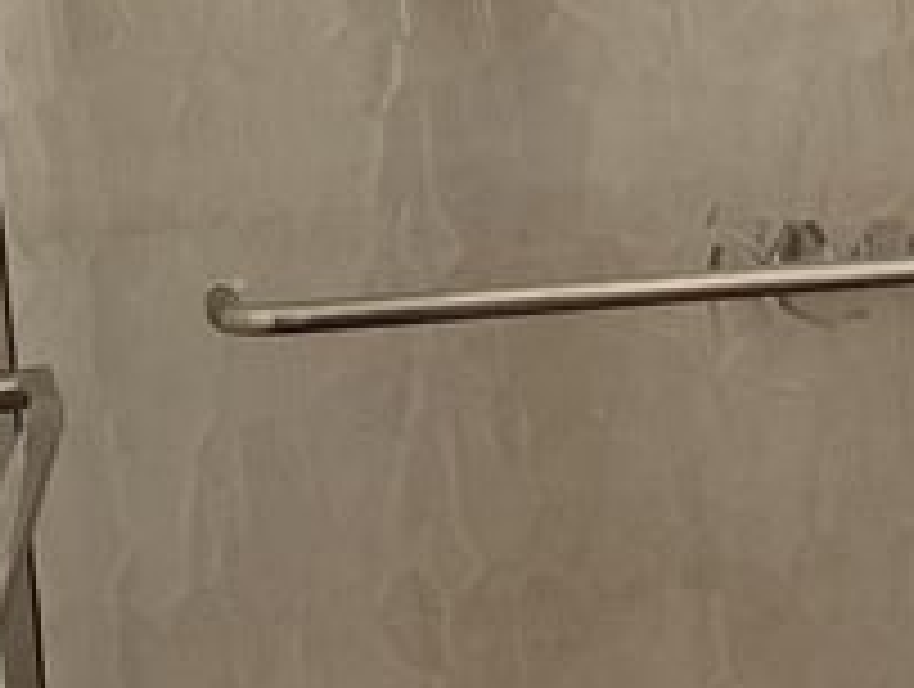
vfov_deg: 11.4
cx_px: 934
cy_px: 121
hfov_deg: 14.9
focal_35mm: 130
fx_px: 3439
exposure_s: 1/60
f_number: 2.4
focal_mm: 3.3
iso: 80
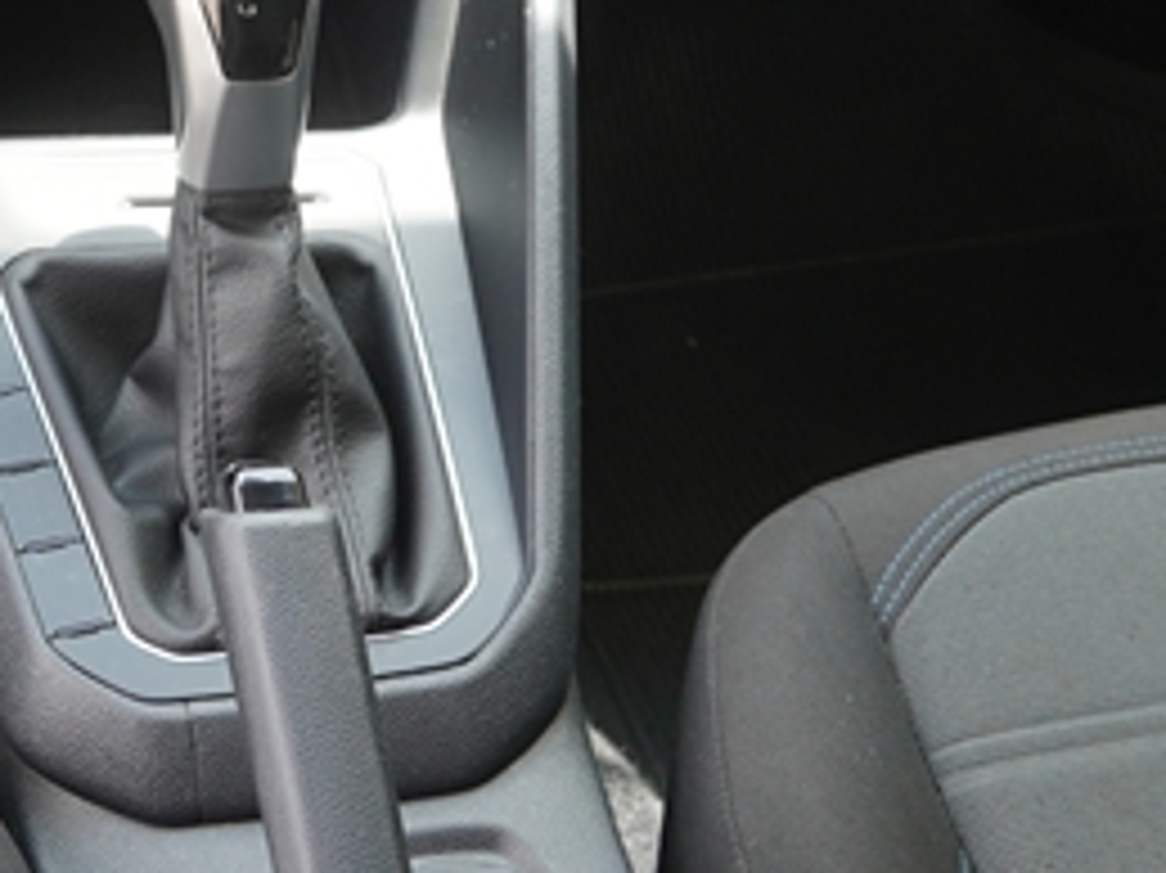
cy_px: -146
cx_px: -14
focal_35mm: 97
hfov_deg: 19.6
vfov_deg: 14.8
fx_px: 3262
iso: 100
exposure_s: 1/60
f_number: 4
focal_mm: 17
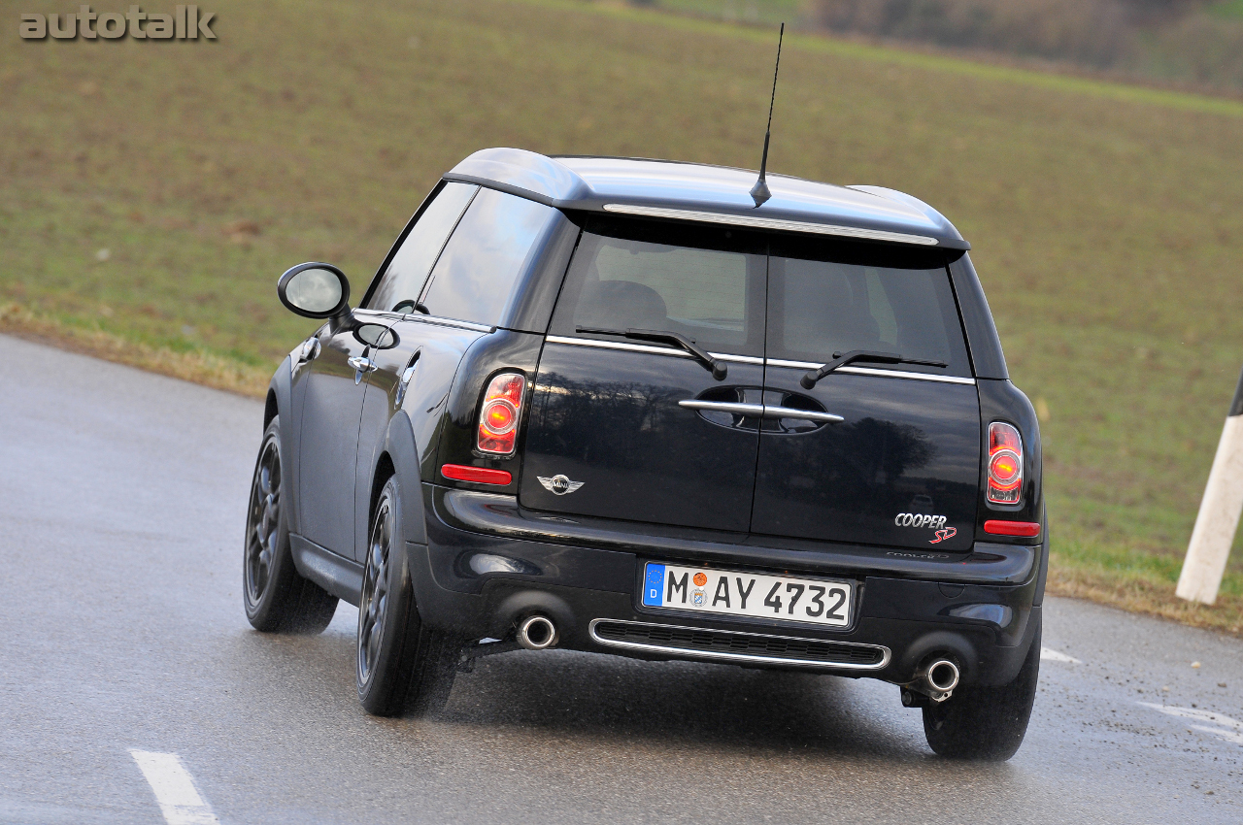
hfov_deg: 6.9
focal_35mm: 300
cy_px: 412
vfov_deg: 4.6
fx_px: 10345
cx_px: 622
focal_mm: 200
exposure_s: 1/500
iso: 400
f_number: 4.8
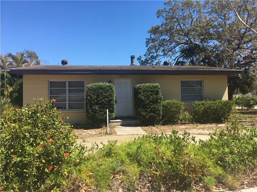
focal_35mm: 29
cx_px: 128
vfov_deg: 48.2
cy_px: 96
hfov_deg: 61.7
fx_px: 215
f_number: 2.2
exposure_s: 1/1115
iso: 25
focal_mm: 4.15
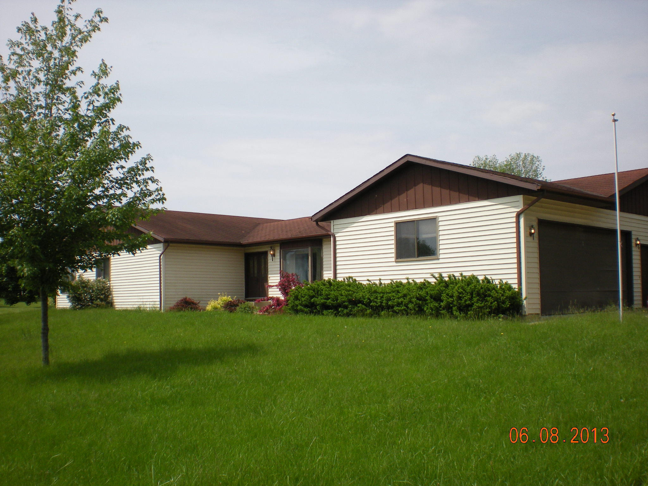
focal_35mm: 38
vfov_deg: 37.7
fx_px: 711
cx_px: 324
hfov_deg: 49.0
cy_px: 243
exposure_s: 1/841
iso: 89
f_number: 4.6
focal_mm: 6.3
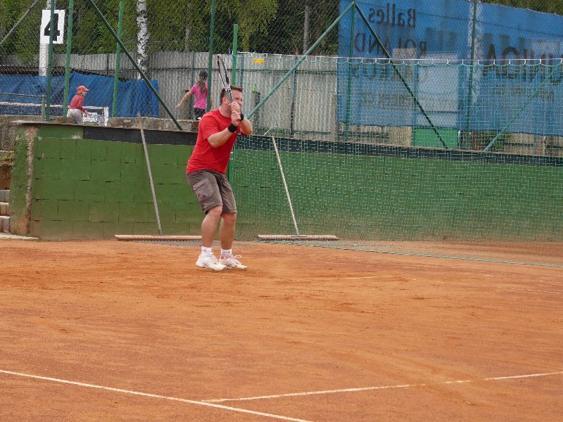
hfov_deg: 17.3
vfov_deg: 13.0
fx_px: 1854
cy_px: 211
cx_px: 282
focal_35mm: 114
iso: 100
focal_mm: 18.8
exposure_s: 1/250
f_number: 4
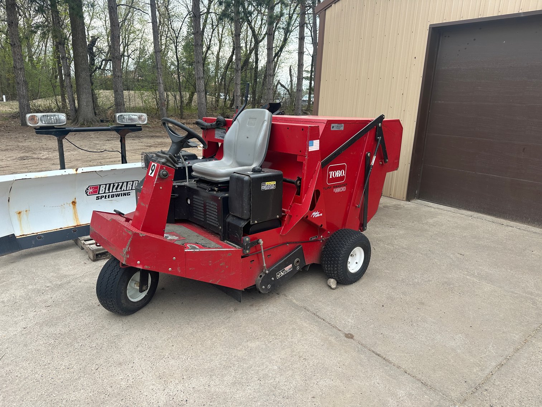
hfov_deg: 71.6
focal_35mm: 24
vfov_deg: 56.8
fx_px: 376
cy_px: 204
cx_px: 271
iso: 80
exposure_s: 1/1198
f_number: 1.78
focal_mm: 6.86
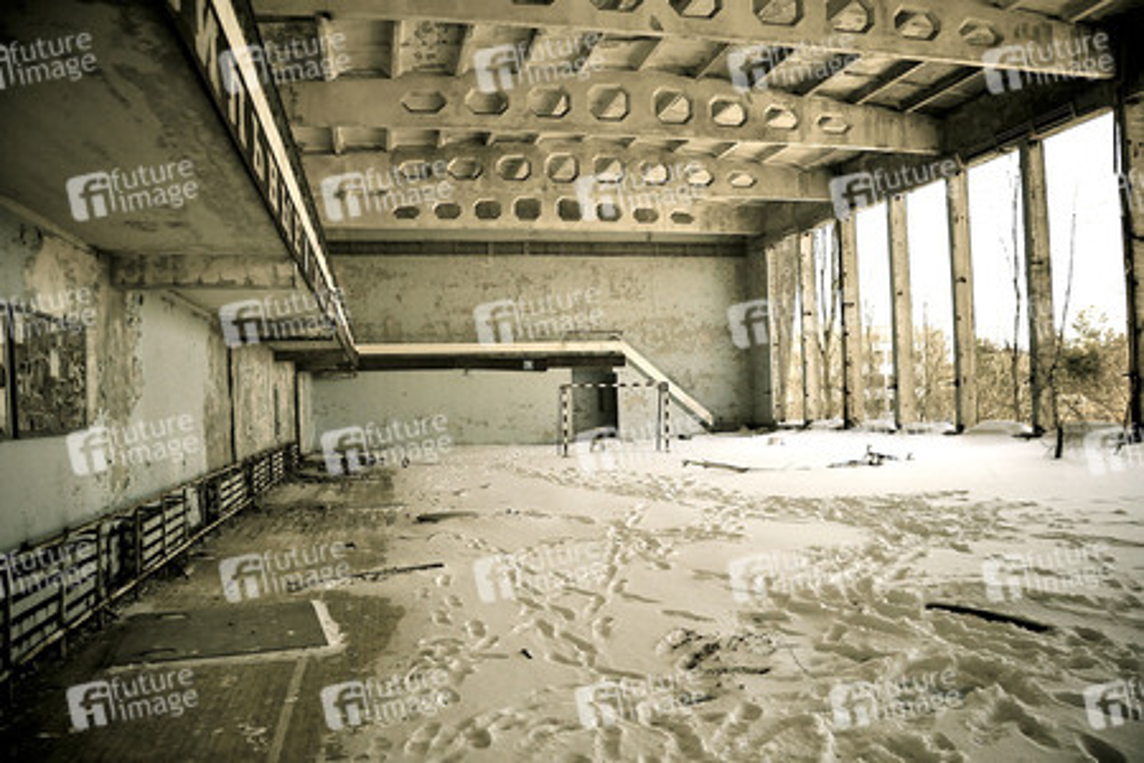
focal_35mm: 27
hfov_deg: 67.4
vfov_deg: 47.9
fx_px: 858
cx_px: 572
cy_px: 382
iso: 1800
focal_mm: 18
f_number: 3.5
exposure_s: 1/4000
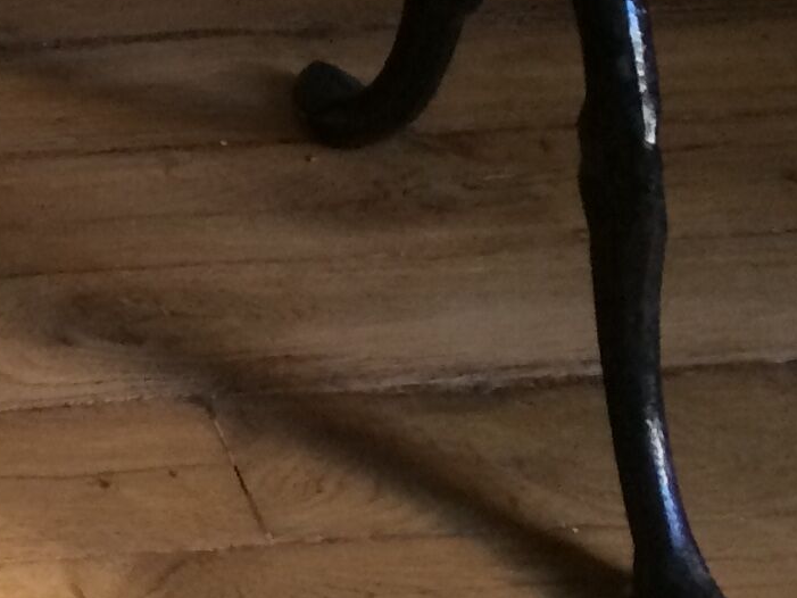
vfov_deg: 10.4
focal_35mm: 135
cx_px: -599
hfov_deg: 13.3
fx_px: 3109
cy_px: -426
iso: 200
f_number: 2.2
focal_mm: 4.15
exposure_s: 1/33
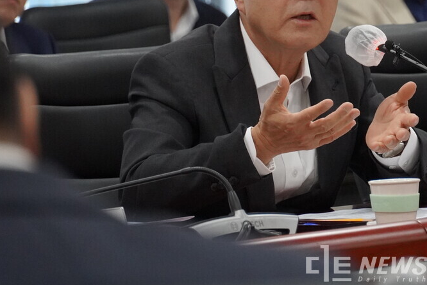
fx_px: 4613
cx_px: 376
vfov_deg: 3.5
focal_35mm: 389
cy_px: 18
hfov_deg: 5.3
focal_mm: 135
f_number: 5.6
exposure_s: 1/250
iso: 3200
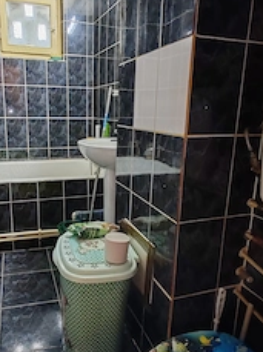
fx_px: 284
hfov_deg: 49.2
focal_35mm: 28
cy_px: 174
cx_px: 100
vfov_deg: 63.5
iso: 500
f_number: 2.2
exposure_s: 1/25
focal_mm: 1.96
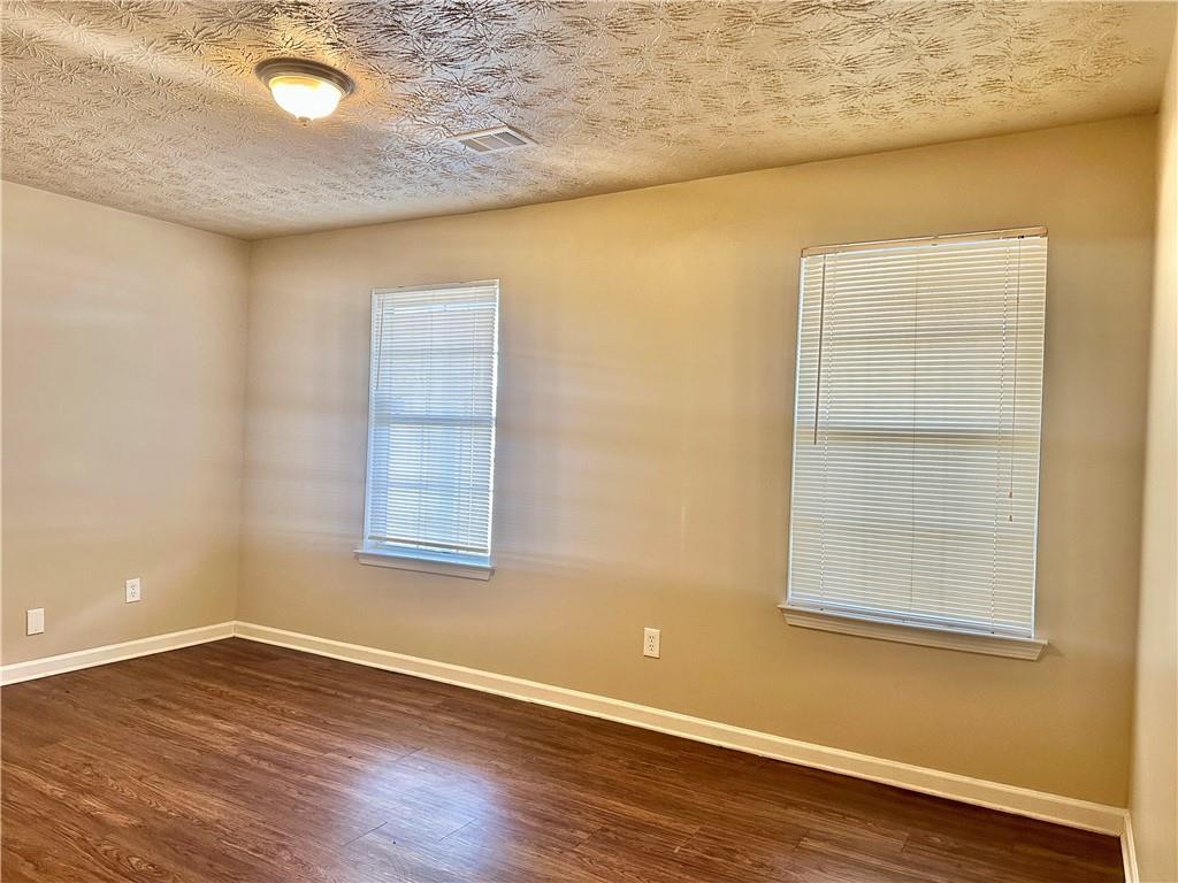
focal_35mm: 24
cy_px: 442
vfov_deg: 56.8
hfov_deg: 71.6
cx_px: 589
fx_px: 817
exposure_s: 1/120
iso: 200
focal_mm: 6.86
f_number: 1.78
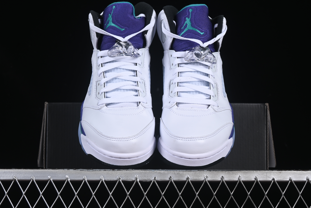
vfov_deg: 18.2
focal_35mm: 75
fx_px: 648
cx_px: 156
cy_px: 104
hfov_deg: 27.0
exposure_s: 1/100
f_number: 8
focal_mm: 50
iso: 160
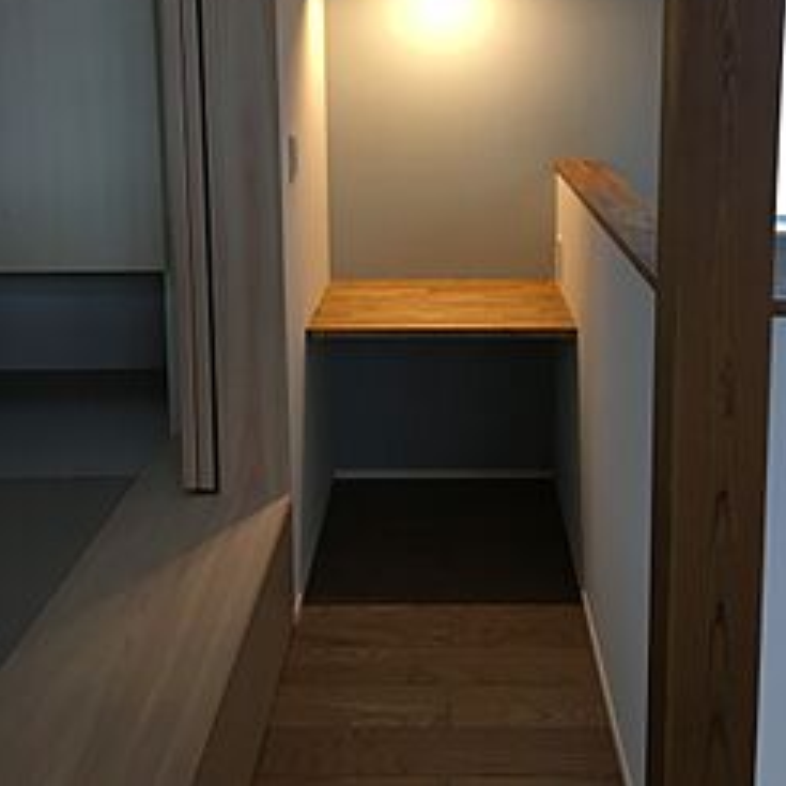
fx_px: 1002
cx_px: 446
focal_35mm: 39
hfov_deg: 42.7
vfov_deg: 41.5
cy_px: 191
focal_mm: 4.15
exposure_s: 1/30
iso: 80
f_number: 2.2
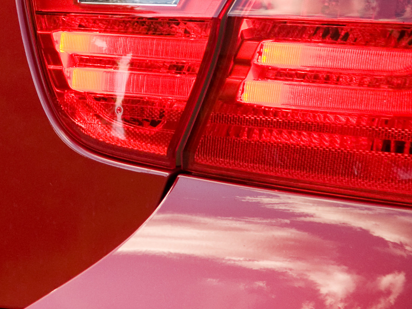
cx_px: -198
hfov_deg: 8.0
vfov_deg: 6.0
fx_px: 2901
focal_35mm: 244
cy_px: -94
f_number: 4.5
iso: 200
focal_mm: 45
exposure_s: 1/125
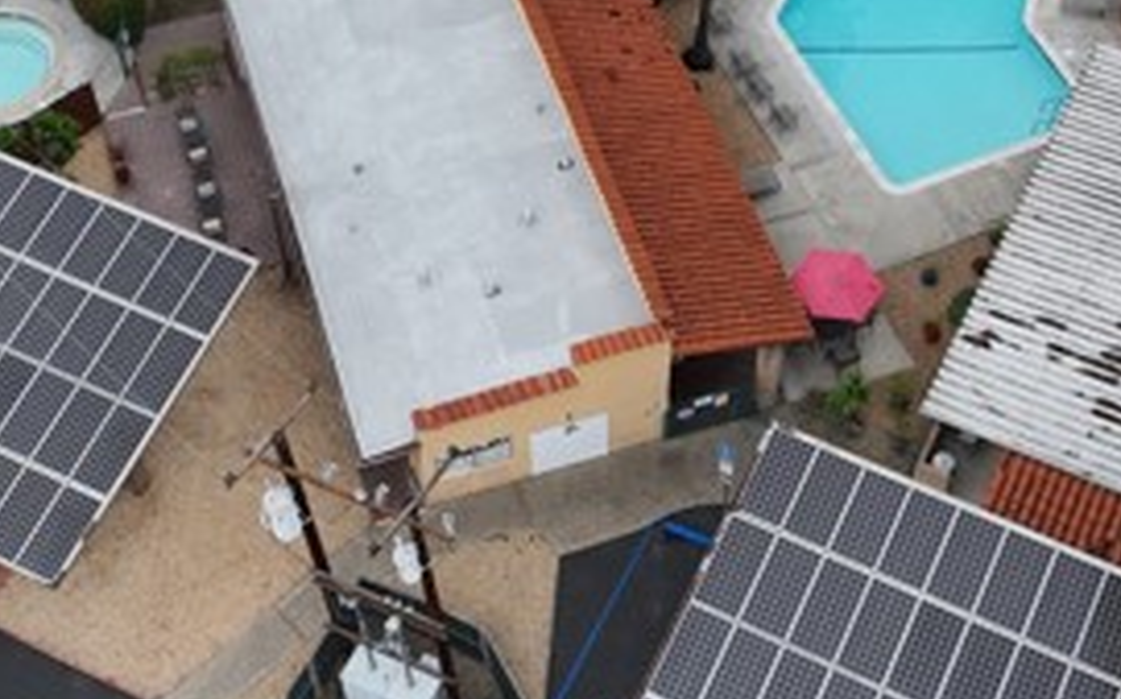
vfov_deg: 21.3
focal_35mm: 60
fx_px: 1832
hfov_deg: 34.0
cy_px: 126
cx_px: 542
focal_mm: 12.29
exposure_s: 1/250
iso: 140
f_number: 2.8
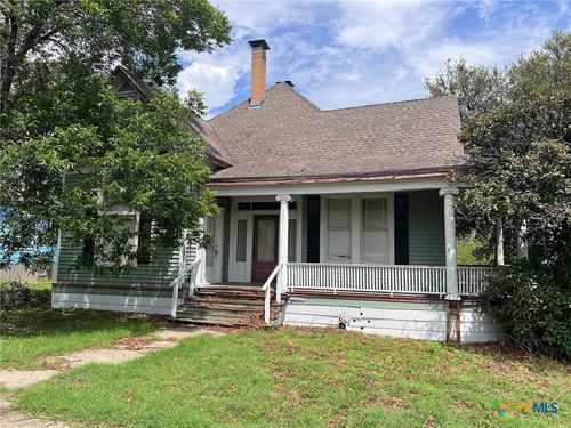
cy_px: 214
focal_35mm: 26
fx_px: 429
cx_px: 286
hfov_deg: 67.3
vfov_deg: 53.1
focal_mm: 5.7
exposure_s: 1/4444
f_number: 1.5
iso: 50
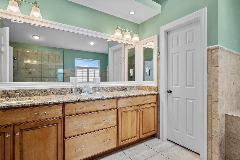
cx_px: 120
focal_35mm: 18
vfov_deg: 67.4
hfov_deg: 90.0
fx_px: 120
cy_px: 80
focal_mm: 9
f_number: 8
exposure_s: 1/30
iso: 400
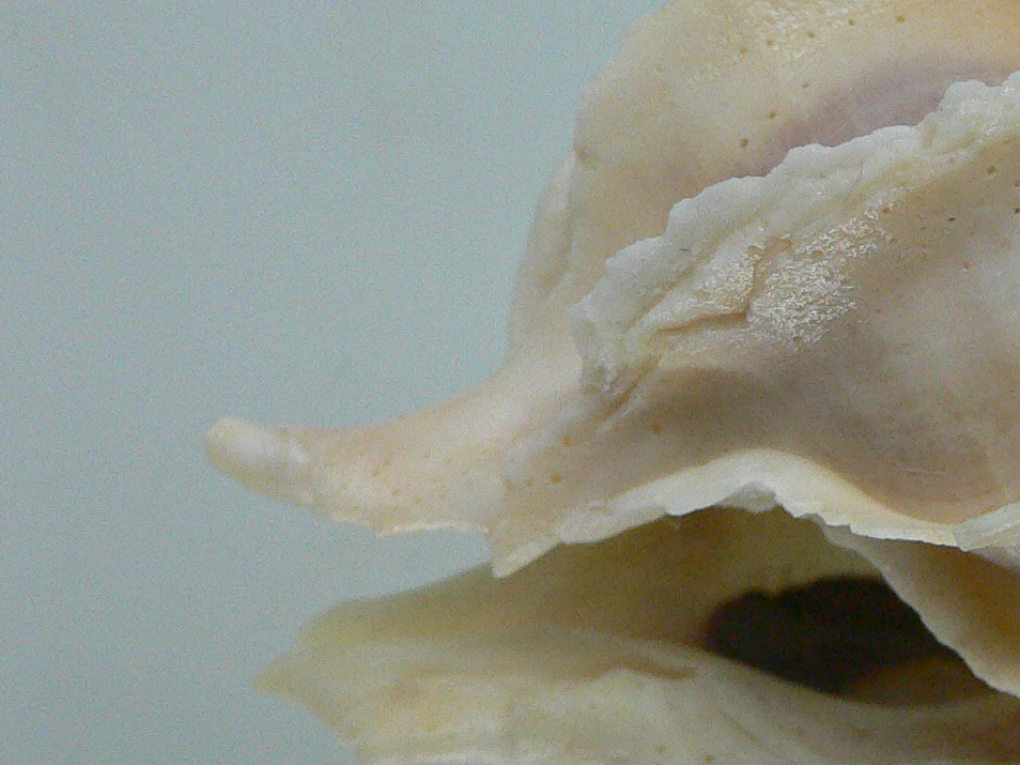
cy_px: 358
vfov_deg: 19.9
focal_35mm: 74
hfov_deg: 25.3
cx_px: 980
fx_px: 2180
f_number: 2.8
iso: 200
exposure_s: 1/60
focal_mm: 4.6
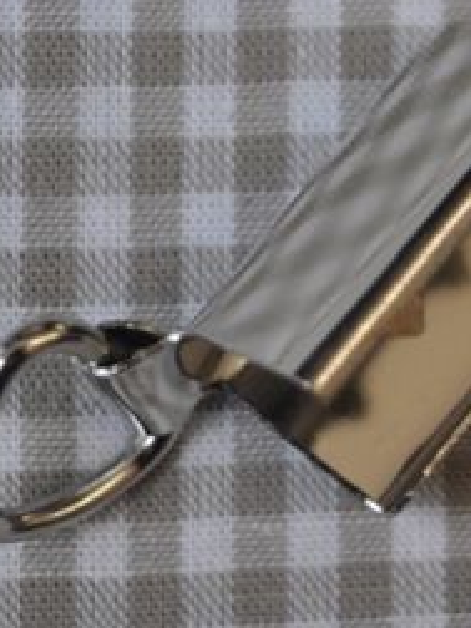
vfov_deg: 10.3
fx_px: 3483
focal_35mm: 192
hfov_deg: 7.7
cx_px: 434
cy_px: 258
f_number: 5
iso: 400
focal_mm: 42
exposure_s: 1/100
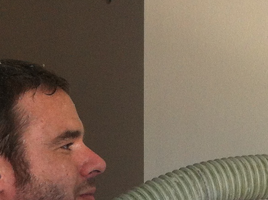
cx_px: 290
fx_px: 1198
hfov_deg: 12.6
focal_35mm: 155
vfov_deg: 9.4
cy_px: 273
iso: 80
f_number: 2.8
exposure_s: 1/40
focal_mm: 3.85
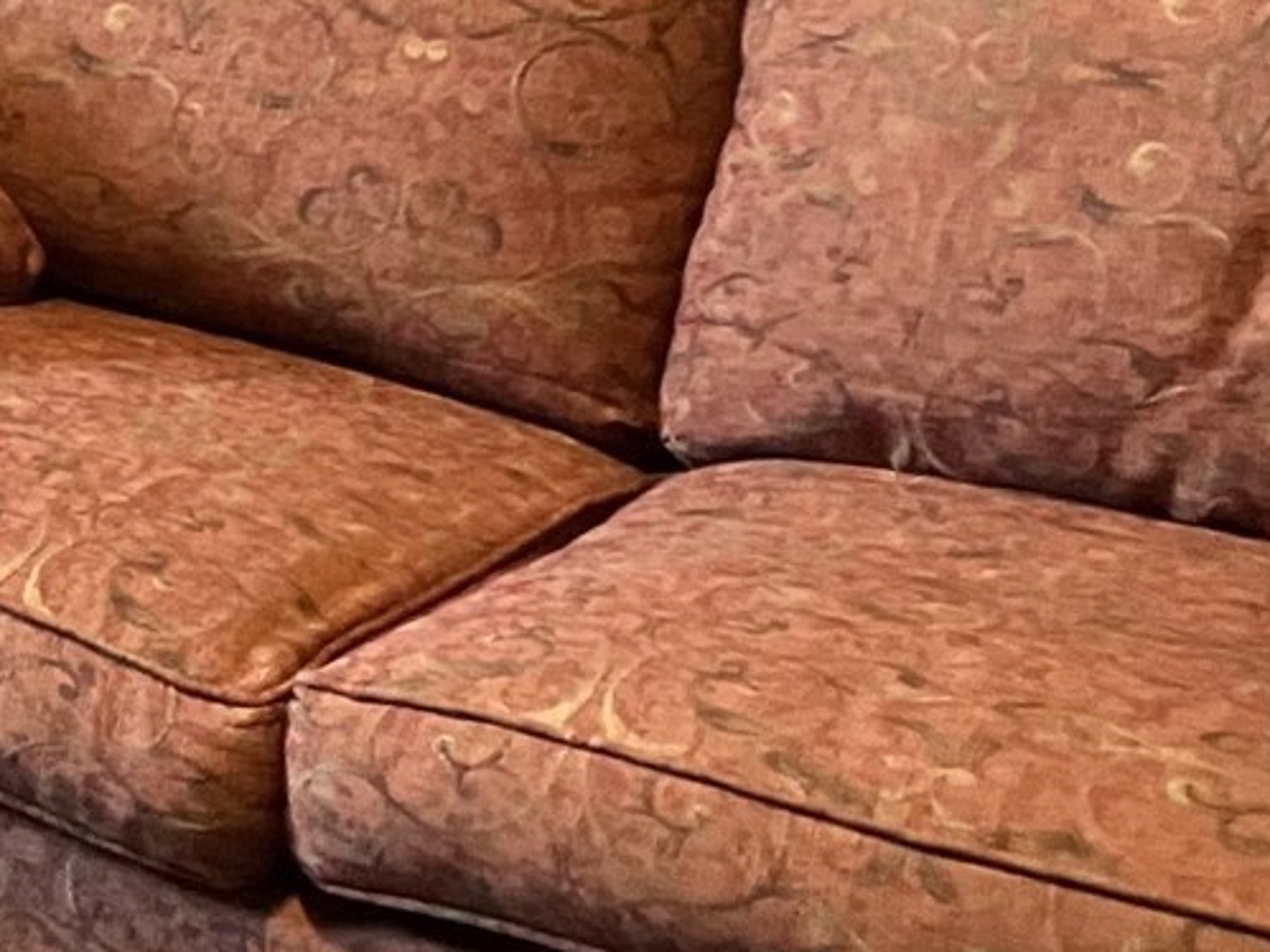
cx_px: -1166
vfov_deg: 12.1
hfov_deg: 14.6
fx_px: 4218
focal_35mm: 115
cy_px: -611
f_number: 1.8
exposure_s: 1/30
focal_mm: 3.99
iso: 320
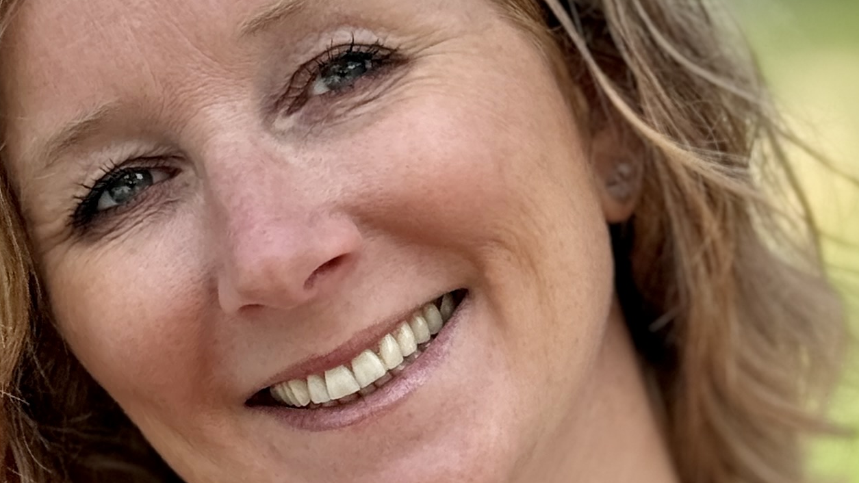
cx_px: 752
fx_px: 3827
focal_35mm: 168
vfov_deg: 7.2
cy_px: 546
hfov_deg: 12.7
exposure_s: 1/2976
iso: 100
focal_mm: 6.76
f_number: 1.78
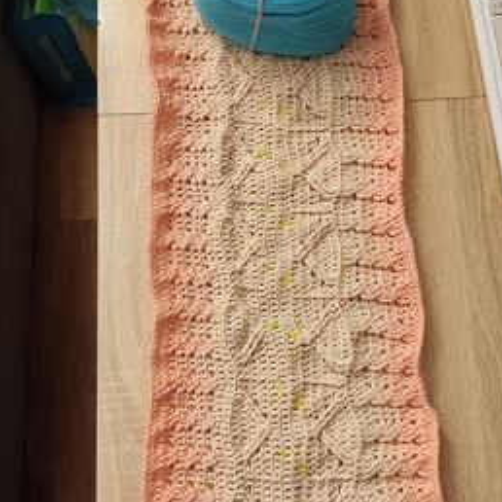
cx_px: 276
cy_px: 302
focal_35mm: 40
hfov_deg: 41.8
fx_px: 656
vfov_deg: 41.7
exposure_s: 1/50
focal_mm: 5.43
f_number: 1.89
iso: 690
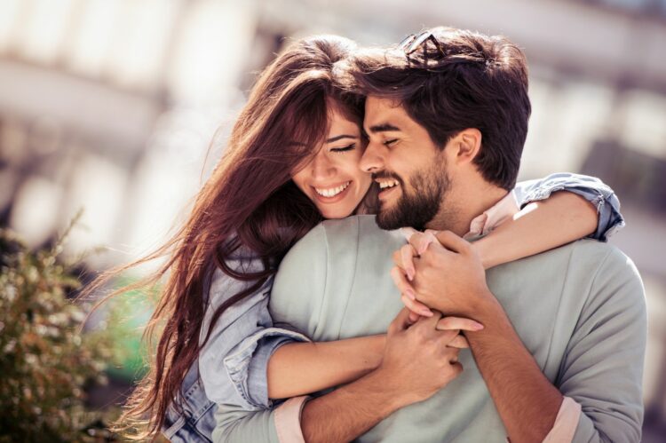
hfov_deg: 11.1
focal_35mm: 185
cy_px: 222
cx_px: 333
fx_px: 3420
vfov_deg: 7.4
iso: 90
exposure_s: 1/400
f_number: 2.8
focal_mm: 185
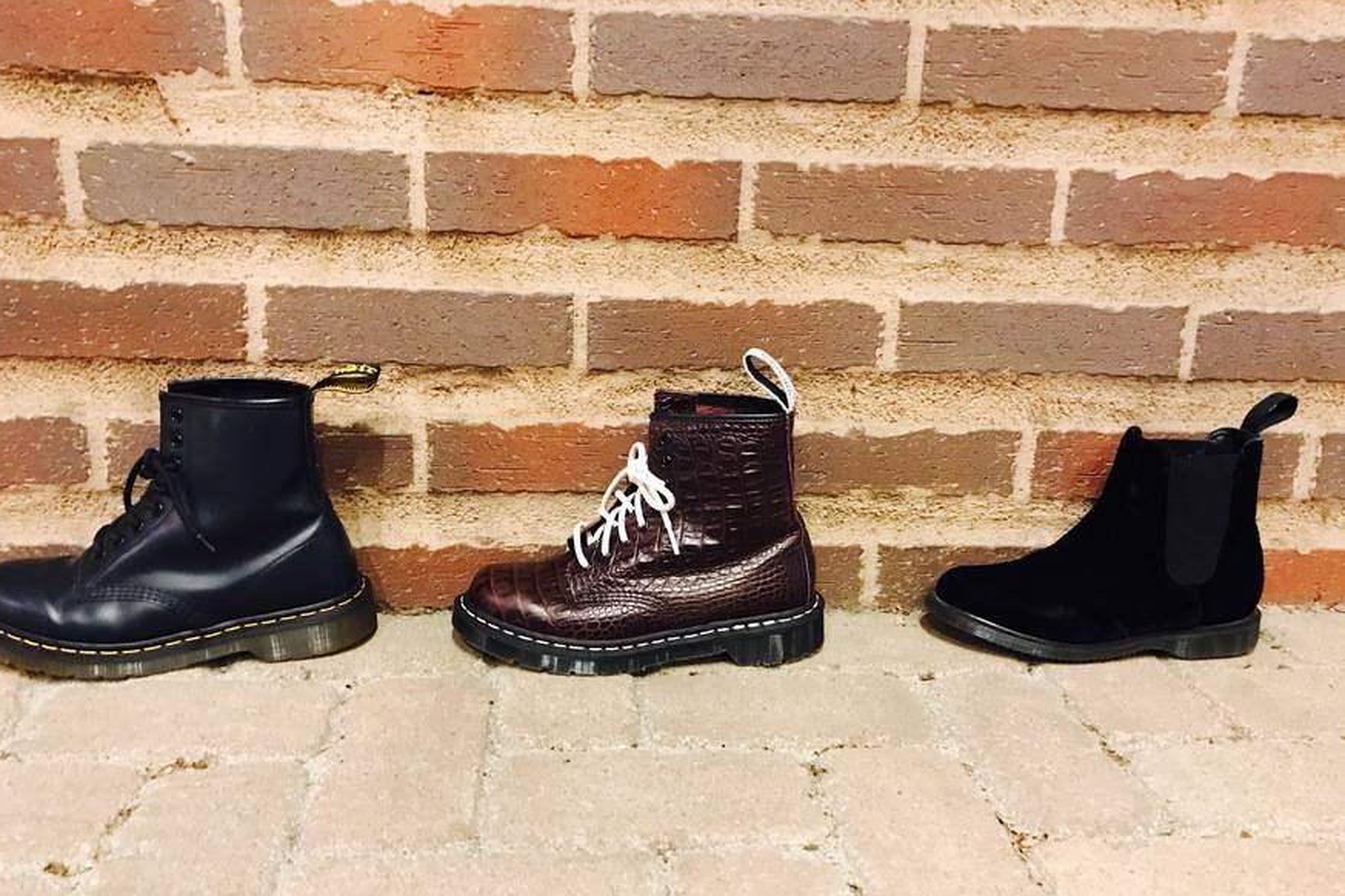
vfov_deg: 43.5
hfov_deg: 61.9
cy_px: 481
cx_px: 654
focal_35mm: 30
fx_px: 1120
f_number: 1.8
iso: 125
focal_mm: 3.99
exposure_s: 1/4
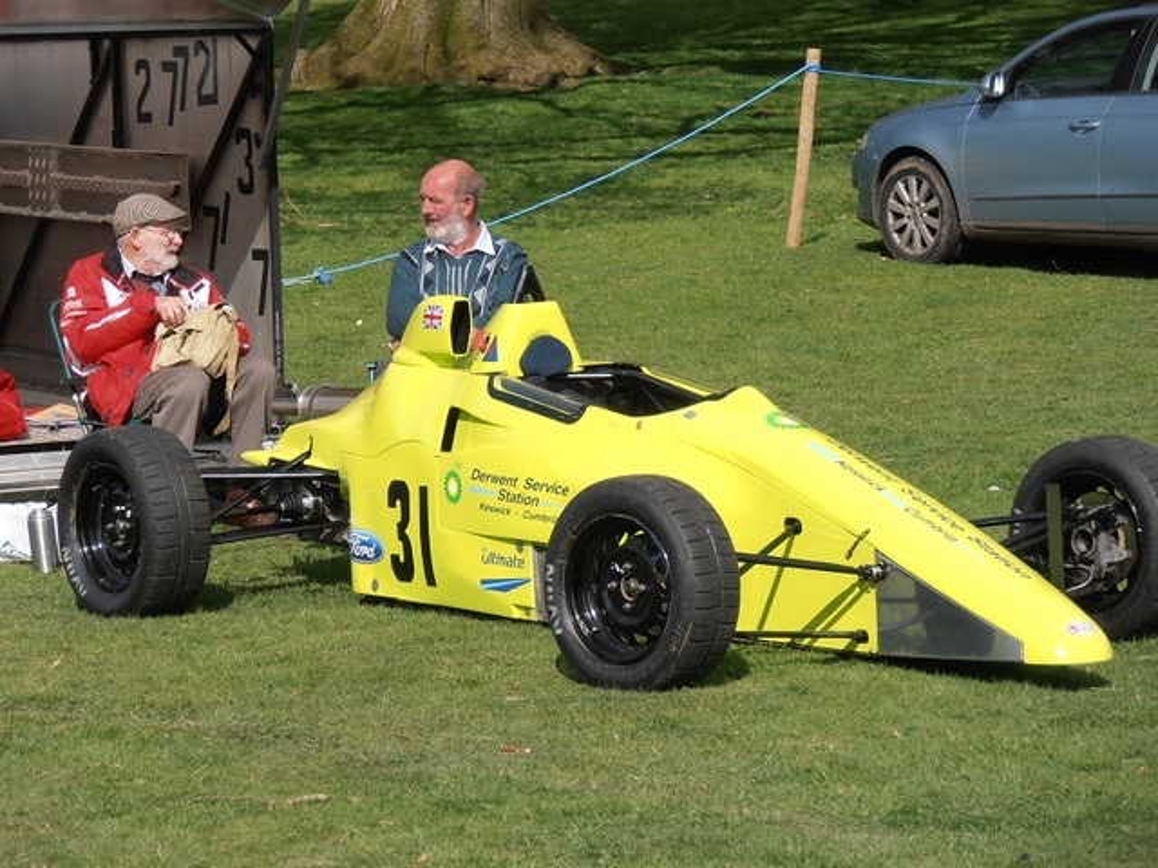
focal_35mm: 166
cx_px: 579
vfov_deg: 8.9
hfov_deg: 11.9
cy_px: 434
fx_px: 5553
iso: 80
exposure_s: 1/400
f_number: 5.9
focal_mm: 29.44
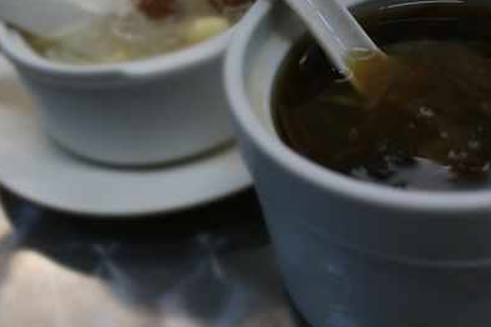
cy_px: 85
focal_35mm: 59
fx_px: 804
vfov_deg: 22.8
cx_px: 304
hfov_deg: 33.8
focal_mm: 26
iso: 100
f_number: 4.5
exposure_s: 1/10
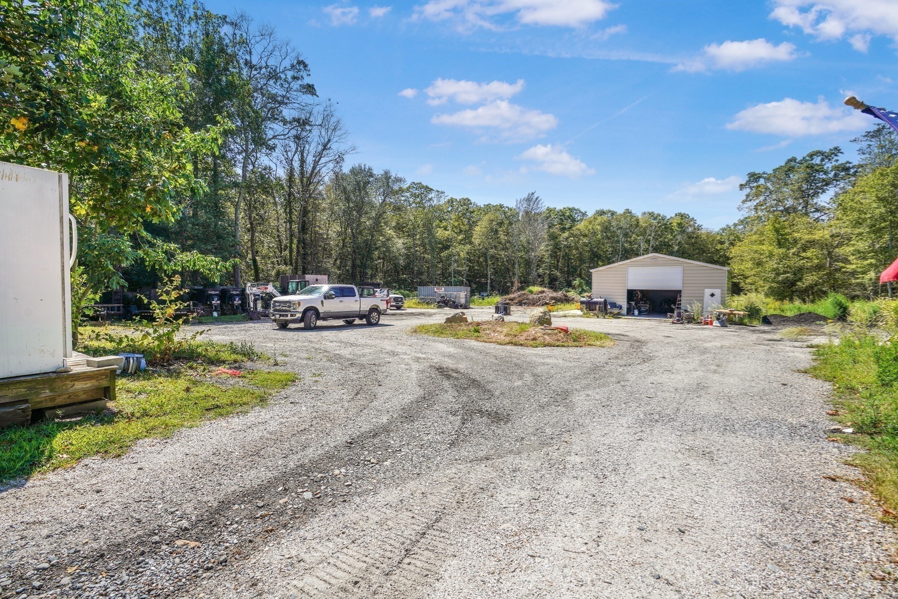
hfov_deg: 96.7
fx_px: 399
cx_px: 449
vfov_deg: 73.8
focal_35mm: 16
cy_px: 300
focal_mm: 16
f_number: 8
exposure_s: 1/250
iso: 100
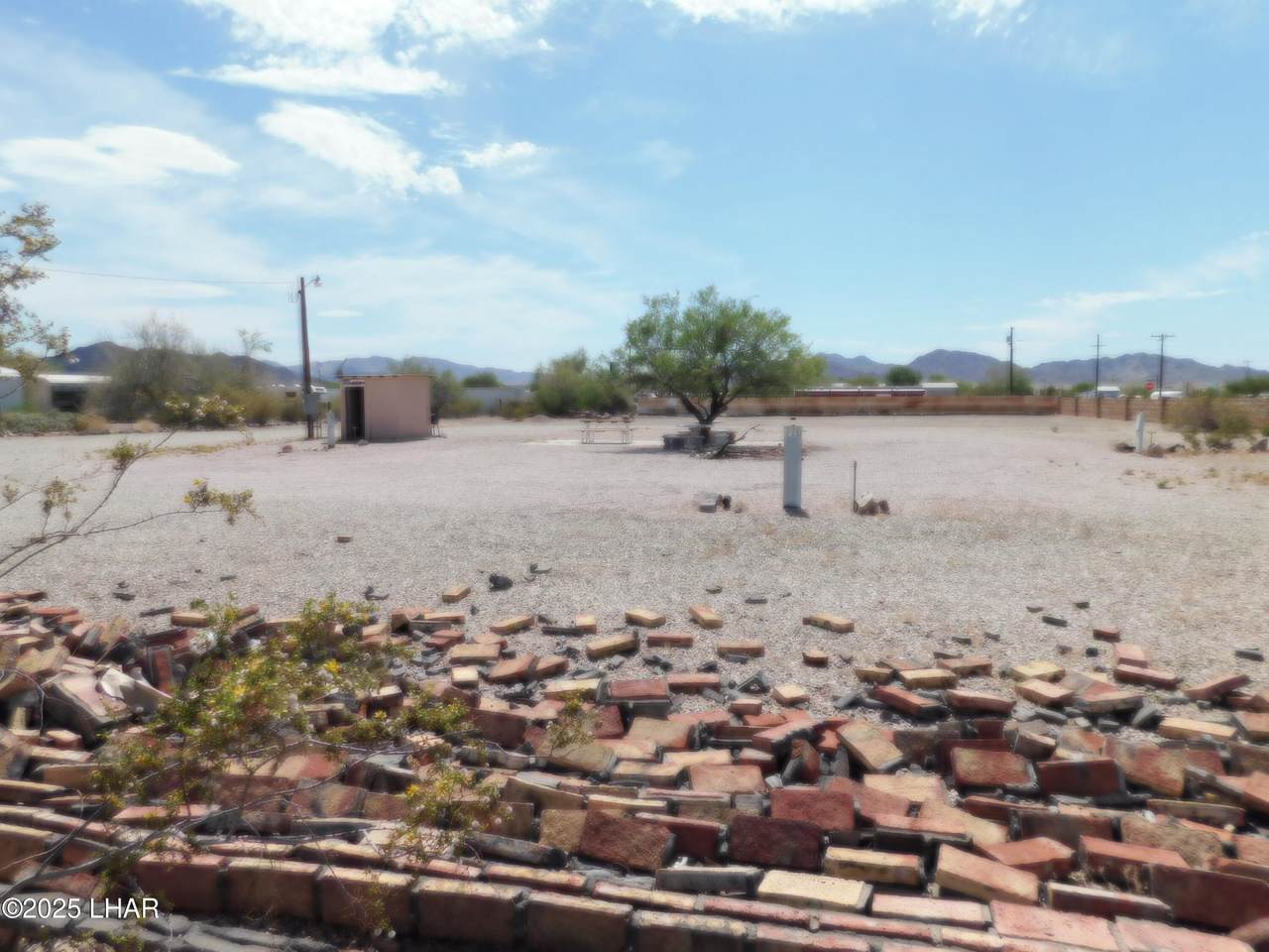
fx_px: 843
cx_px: 634
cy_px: 476
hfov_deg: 73.9
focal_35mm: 23
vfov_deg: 58.9
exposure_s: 1/800
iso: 125
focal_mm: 4
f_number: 6
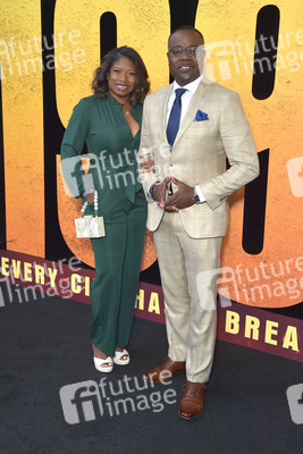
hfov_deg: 30.5
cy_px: 227
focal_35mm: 44
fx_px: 555
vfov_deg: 44.5
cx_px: 152
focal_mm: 44
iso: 640
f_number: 6.3
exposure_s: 1/250
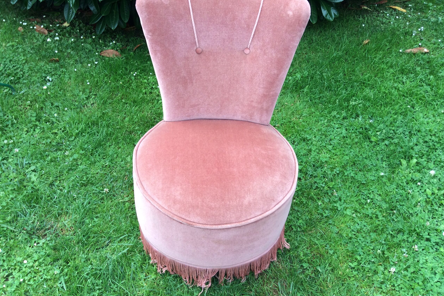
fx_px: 419
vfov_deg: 38.9
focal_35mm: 34
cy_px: 139
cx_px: 220
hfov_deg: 55.8
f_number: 2.4
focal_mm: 3.3
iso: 32
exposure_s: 1/205
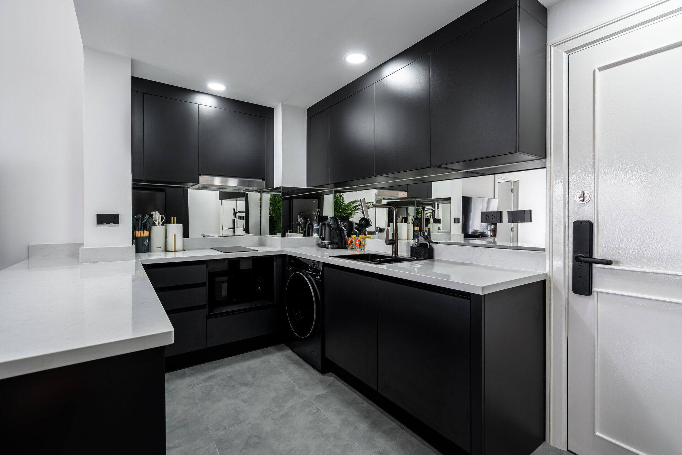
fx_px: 303
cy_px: 228
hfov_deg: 96.7
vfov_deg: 73.7
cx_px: 341
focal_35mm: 16
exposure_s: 1/125
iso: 800
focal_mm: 16
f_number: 7.1
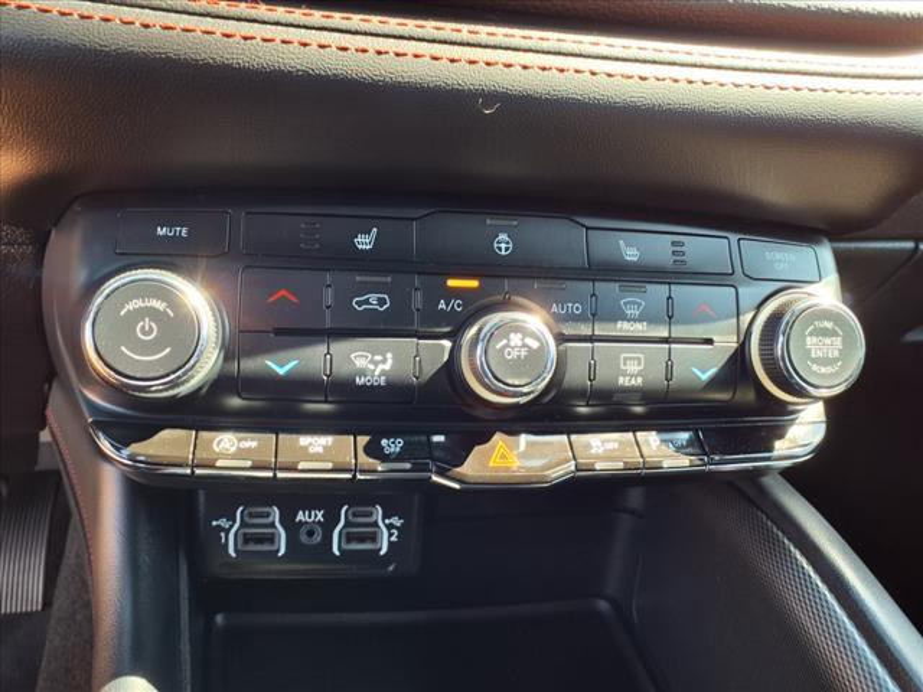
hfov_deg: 65.3
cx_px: 462
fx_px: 720
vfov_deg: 51.4
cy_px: 346
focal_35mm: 27
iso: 64
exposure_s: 1/40
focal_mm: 3.58
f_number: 1.9
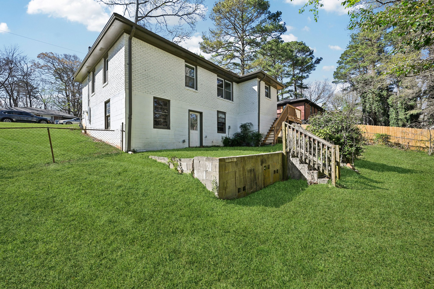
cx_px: 217
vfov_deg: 81.2
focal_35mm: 14
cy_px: 144
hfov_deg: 104.3
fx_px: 169
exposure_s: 1/200
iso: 100
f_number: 8
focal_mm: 14
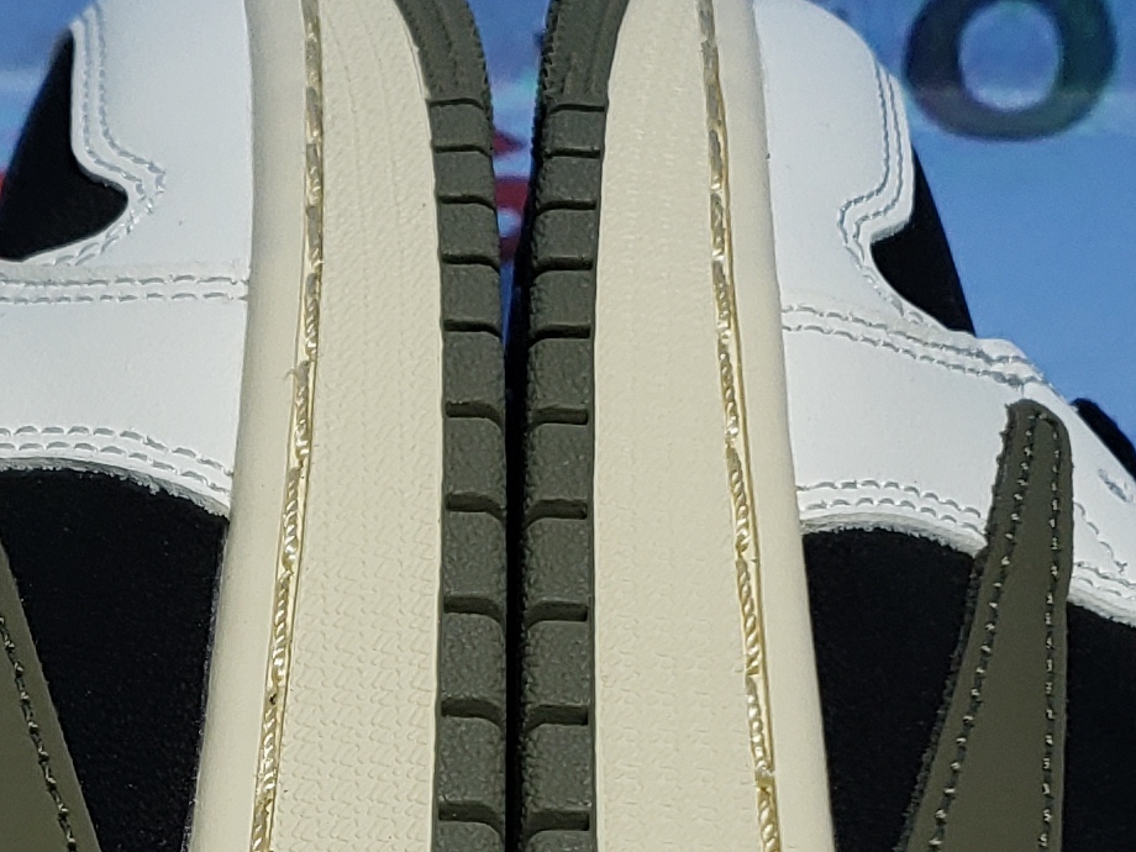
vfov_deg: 12.6
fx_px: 3741
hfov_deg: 17.2
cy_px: 1132
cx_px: 358
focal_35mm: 114
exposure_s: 1/631
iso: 50
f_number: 1.5
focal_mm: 4.3
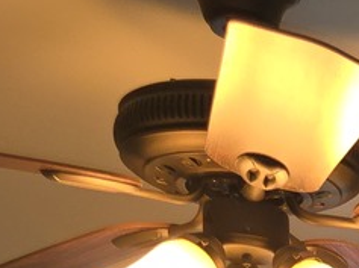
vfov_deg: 8.7
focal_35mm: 140
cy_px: 813
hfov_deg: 11.6
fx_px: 1450
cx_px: 868
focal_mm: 6.3
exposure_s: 1/60
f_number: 1.7
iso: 100
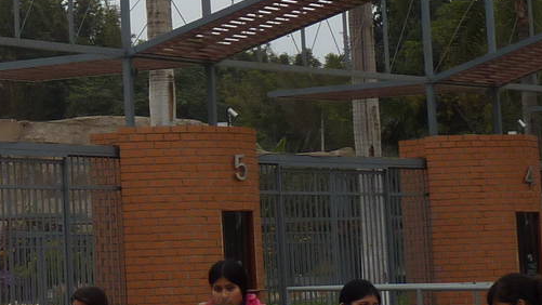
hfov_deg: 12.5
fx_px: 2400
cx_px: -156
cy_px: -111
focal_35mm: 167
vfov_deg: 7.2
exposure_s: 1/400
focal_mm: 7.9
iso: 80
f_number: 4
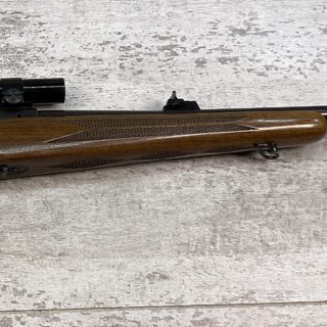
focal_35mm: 82
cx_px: -30
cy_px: 109
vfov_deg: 21.1
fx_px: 876
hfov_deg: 20.2
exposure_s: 1/247
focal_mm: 3
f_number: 1.8
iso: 16
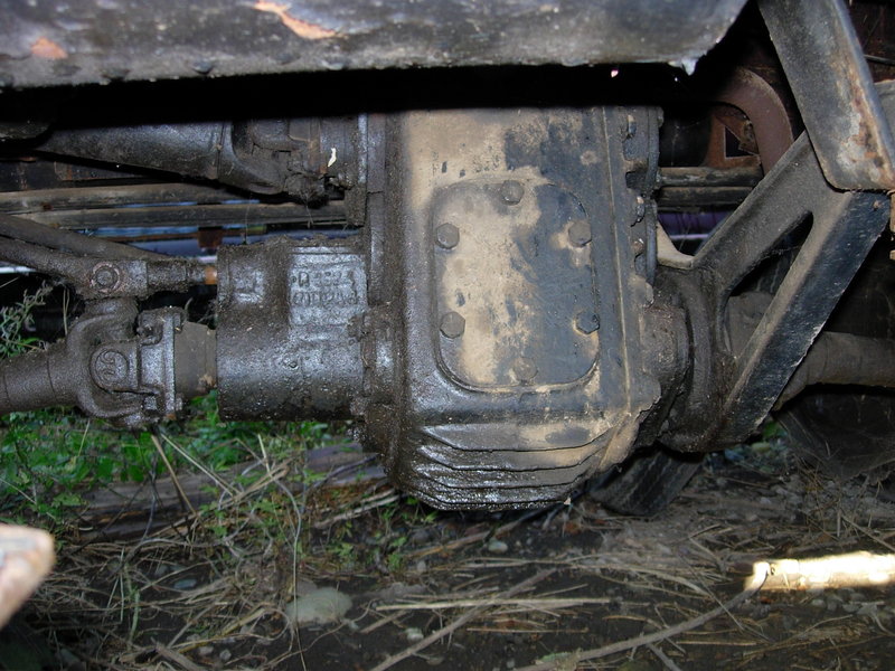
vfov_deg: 37.7
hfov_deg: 49.0
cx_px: 448
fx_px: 982
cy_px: 336
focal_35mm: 38
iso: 79
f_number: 2.8
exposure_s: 1/64
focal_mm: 7.8
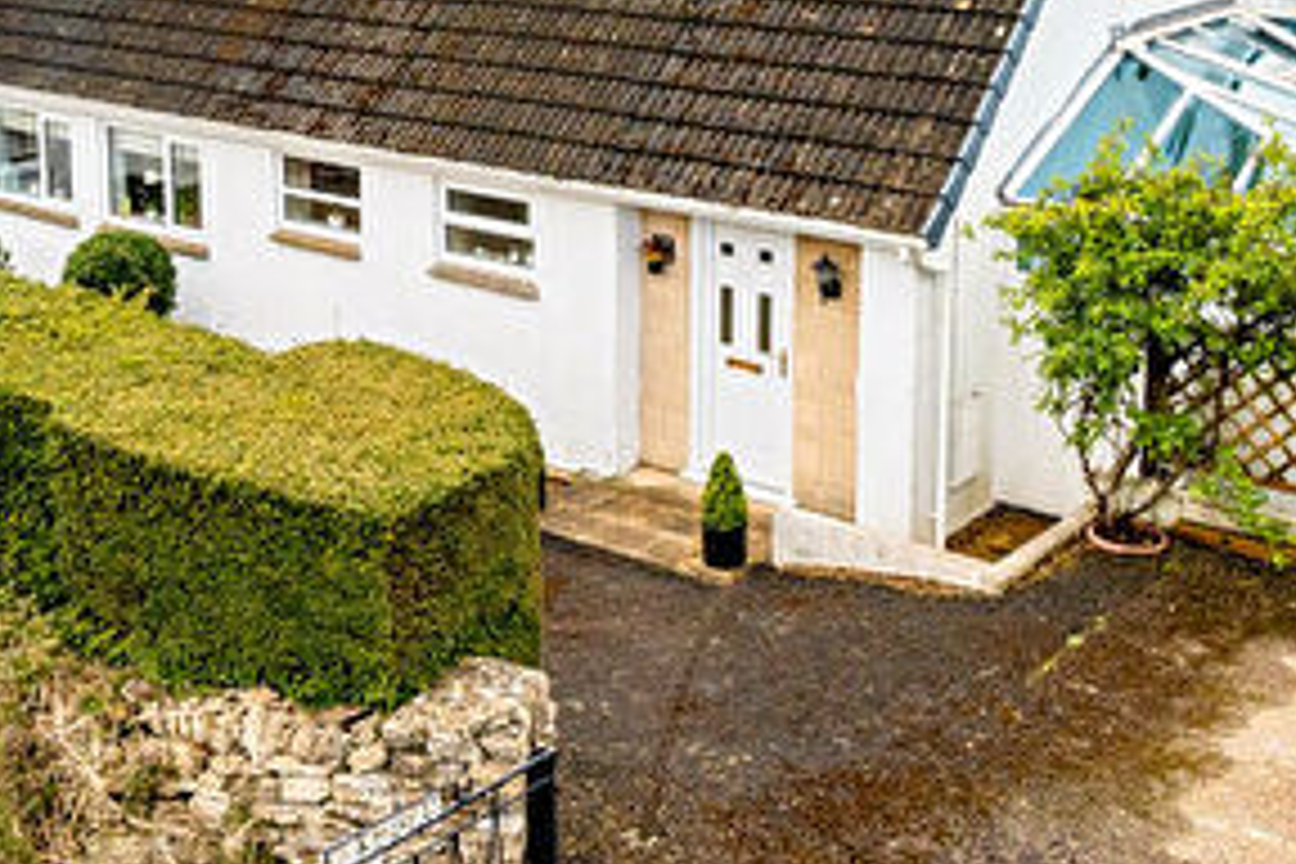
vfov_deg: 26.1
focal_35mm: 51
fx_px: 1836
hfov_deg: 38.8
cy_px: 196
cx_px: 567
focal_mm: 14
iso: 400
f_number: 8
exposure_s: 1/800
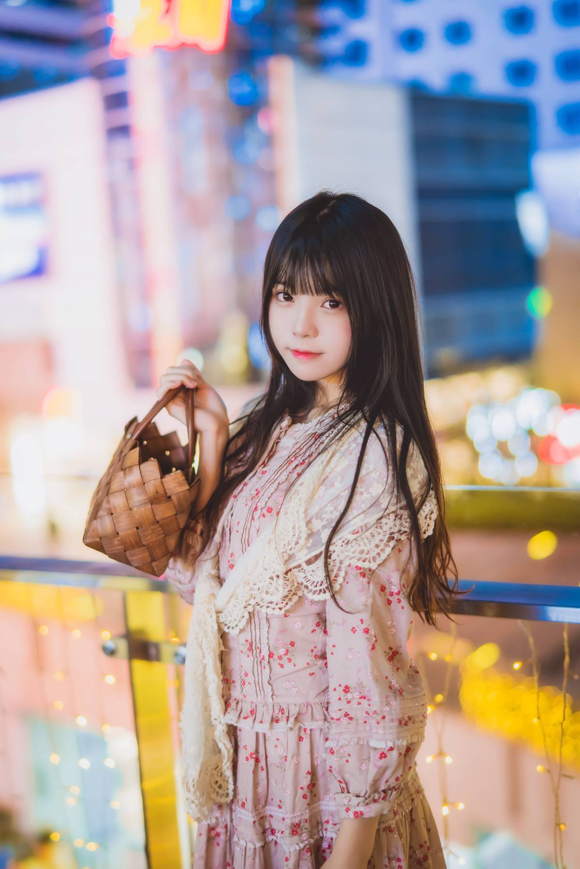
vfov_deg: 39.6
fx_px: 1208
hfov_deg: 27.0
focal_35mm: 50
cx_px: 290
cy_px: 434
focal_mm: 50
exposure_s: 1/100
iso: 1600
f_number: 1.4
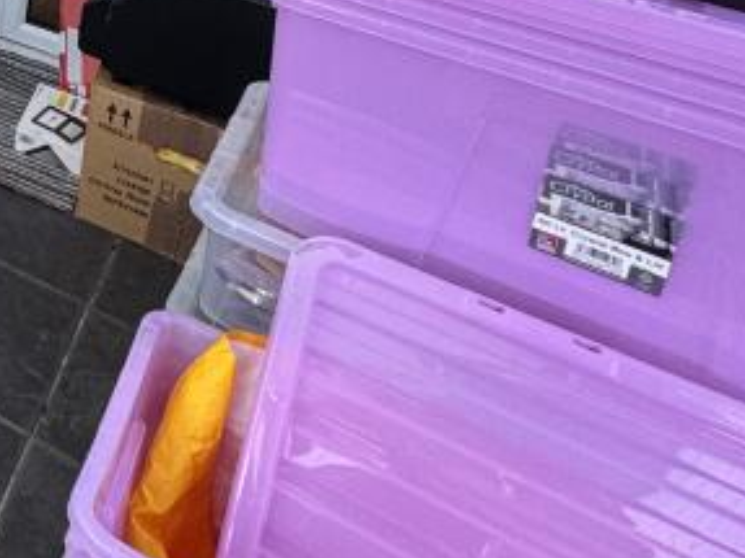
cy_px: -330
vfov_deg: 22.5
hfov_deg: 22.7
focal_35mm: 50
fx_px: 1076
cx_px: -574
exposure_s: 1/99
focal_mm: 2.22
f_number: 2.2
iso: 80
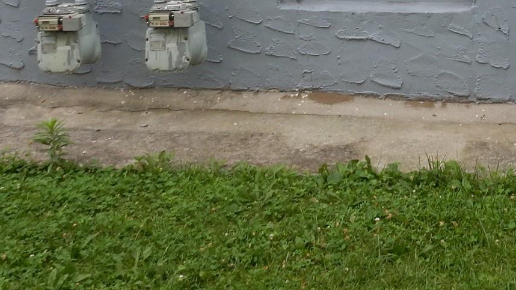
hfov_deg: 31.0
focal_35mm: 65
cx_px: 453
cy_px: -160
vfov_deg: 16.7
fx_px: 890
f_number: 4.5
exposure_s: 1/50
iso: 125
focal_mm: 4.5
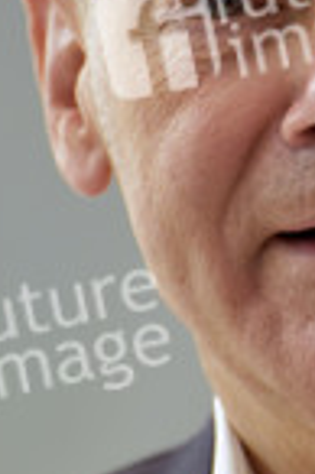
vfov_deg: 2.7
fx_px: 10090
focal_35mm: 767
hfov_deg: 1.8
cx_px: 357
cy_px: 185
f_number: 5.6
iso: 2200
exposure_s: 1/125
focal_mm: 280
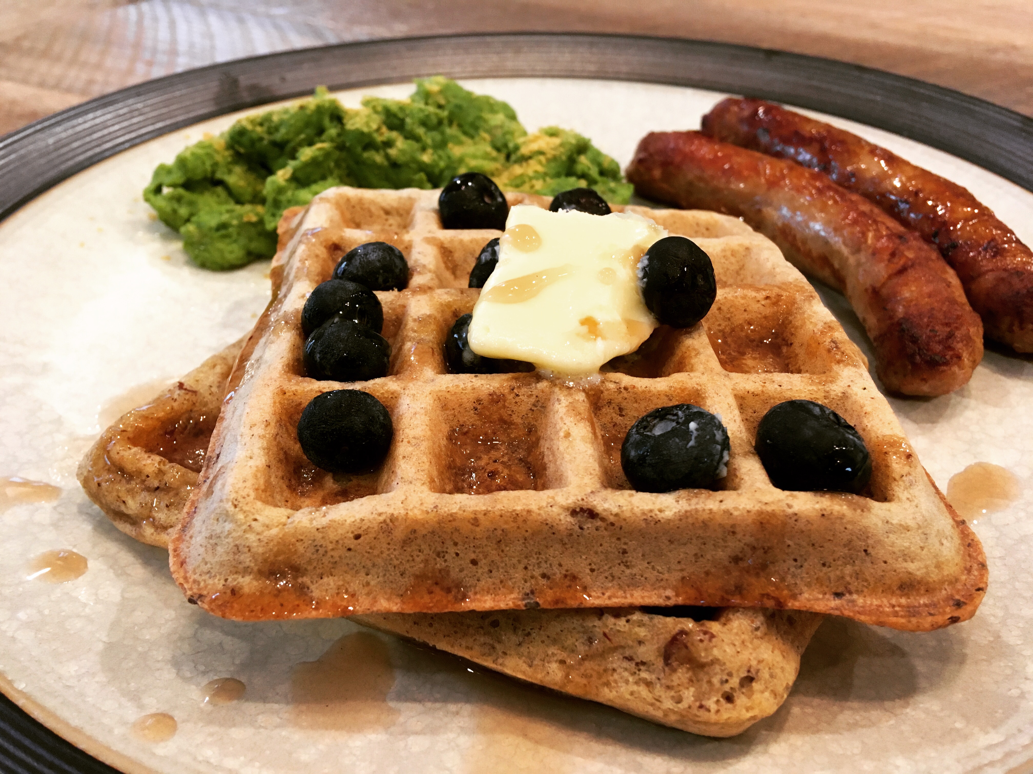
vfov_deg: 48.2
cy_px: 387
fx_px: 865
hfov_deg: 61.7
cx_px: 516
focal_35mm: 29
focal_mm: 4.15
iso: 100
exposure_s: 1/30
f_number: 2.2
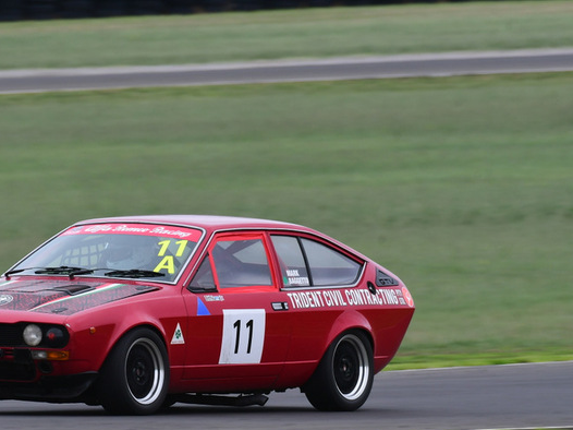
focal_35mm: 1098
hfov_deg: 1.8
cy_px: 256
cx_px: 156
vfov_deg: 1.4
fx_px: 18167
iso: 400
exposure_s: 1/160
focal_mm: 500
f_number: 11
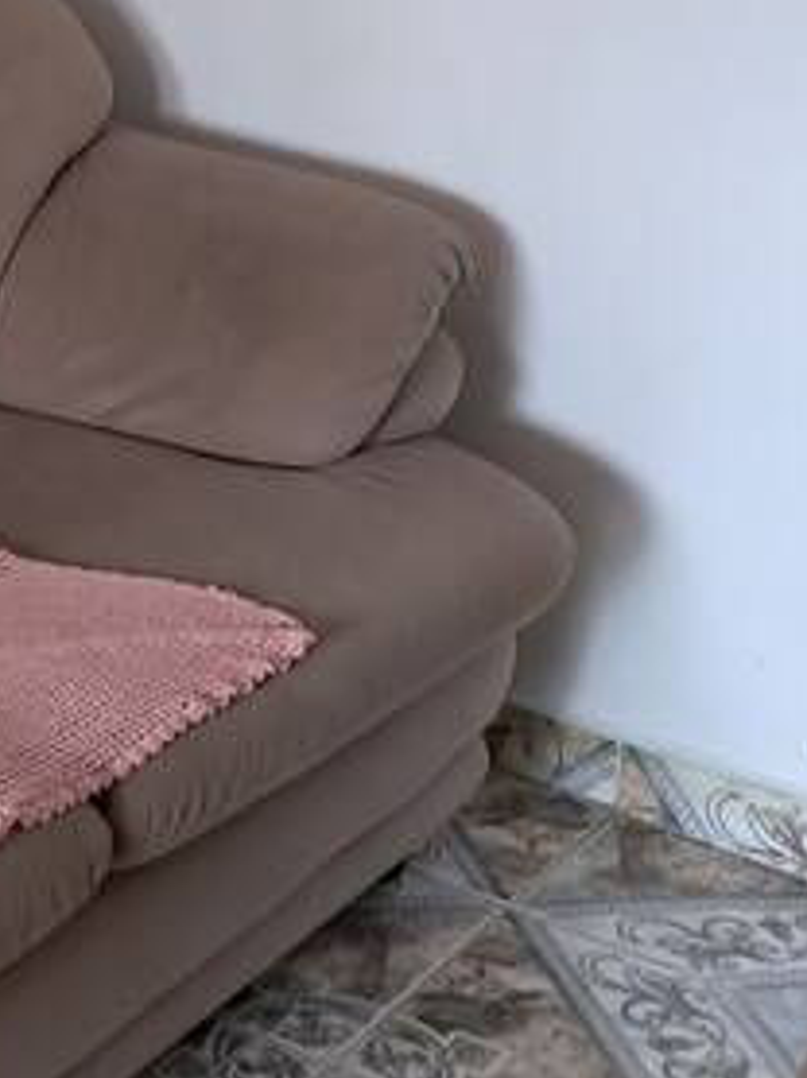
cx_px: 225
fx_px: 3269
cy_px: -237
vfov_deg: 17.8
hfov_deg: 14.0
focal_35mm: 105
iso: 200
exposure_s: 1/50
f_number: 1.8
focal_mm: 4
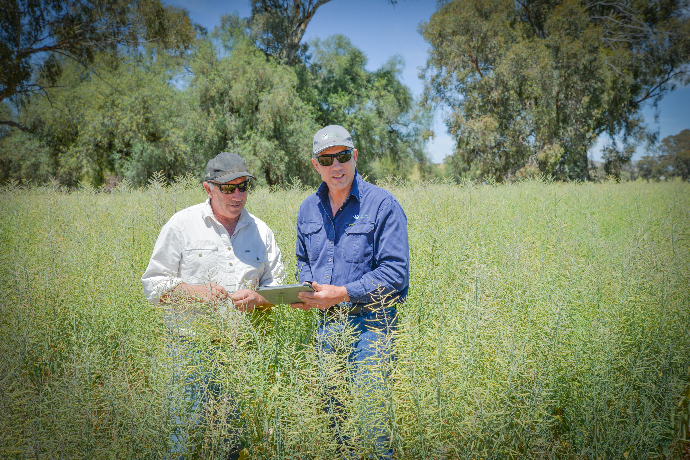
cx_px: 345
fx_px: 882
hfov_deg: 42.7
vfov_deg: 29.3
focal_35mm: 46
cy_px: 230
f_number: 9
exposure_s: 1/320
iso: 100
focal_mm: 46
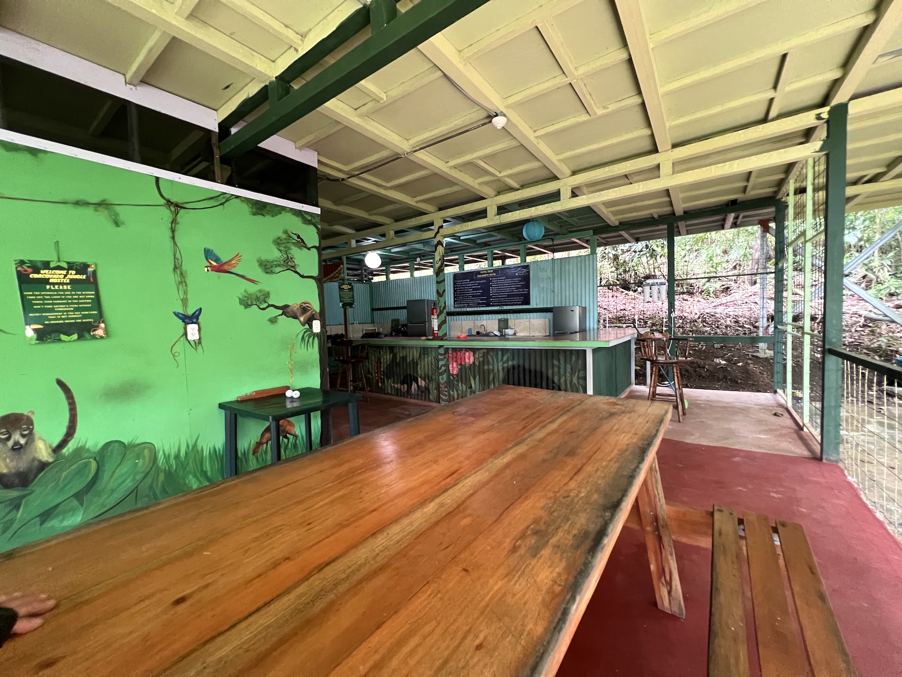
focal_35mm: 13
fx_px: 339
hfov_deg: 106.2
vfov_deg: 89.9
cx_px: 451
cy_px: 338
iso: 800
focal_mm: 1.57
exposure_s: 1/60
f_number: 1.8
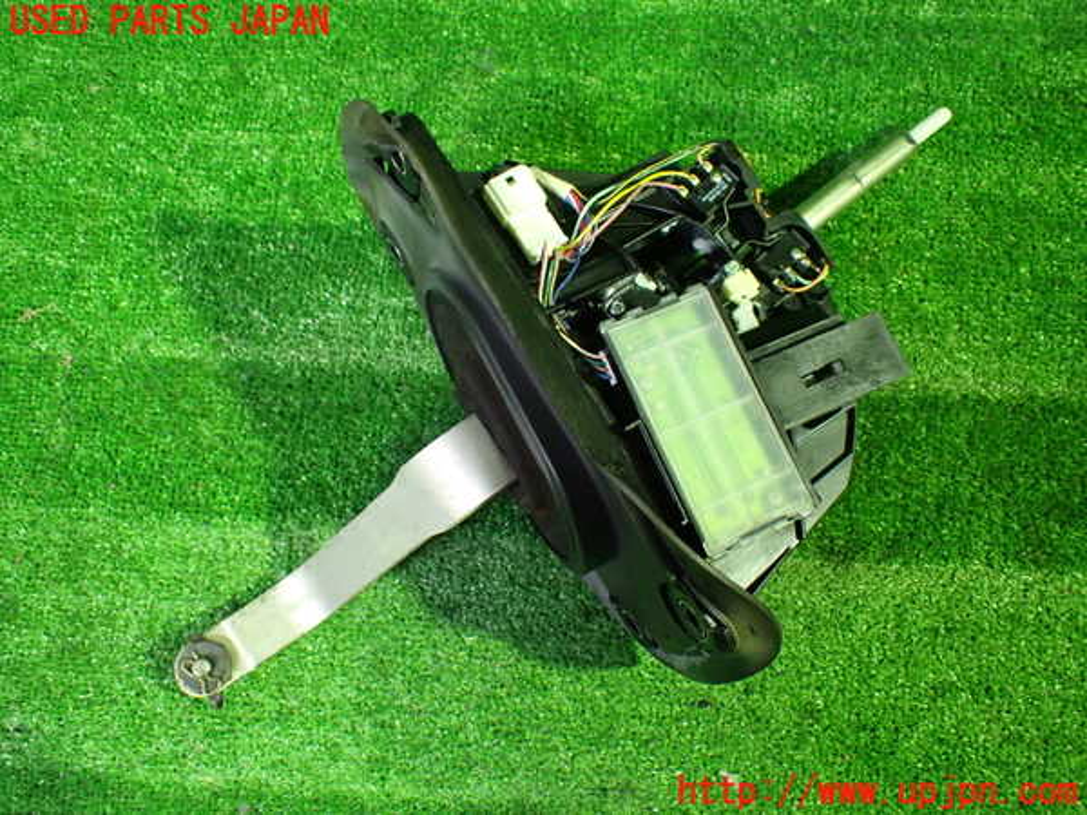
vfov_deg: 46.8
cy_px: 408
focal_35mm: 30
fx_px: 942
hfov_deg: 60.0
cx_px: 544
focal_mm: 5.4
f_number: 2.3
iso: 800
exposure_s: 1/30
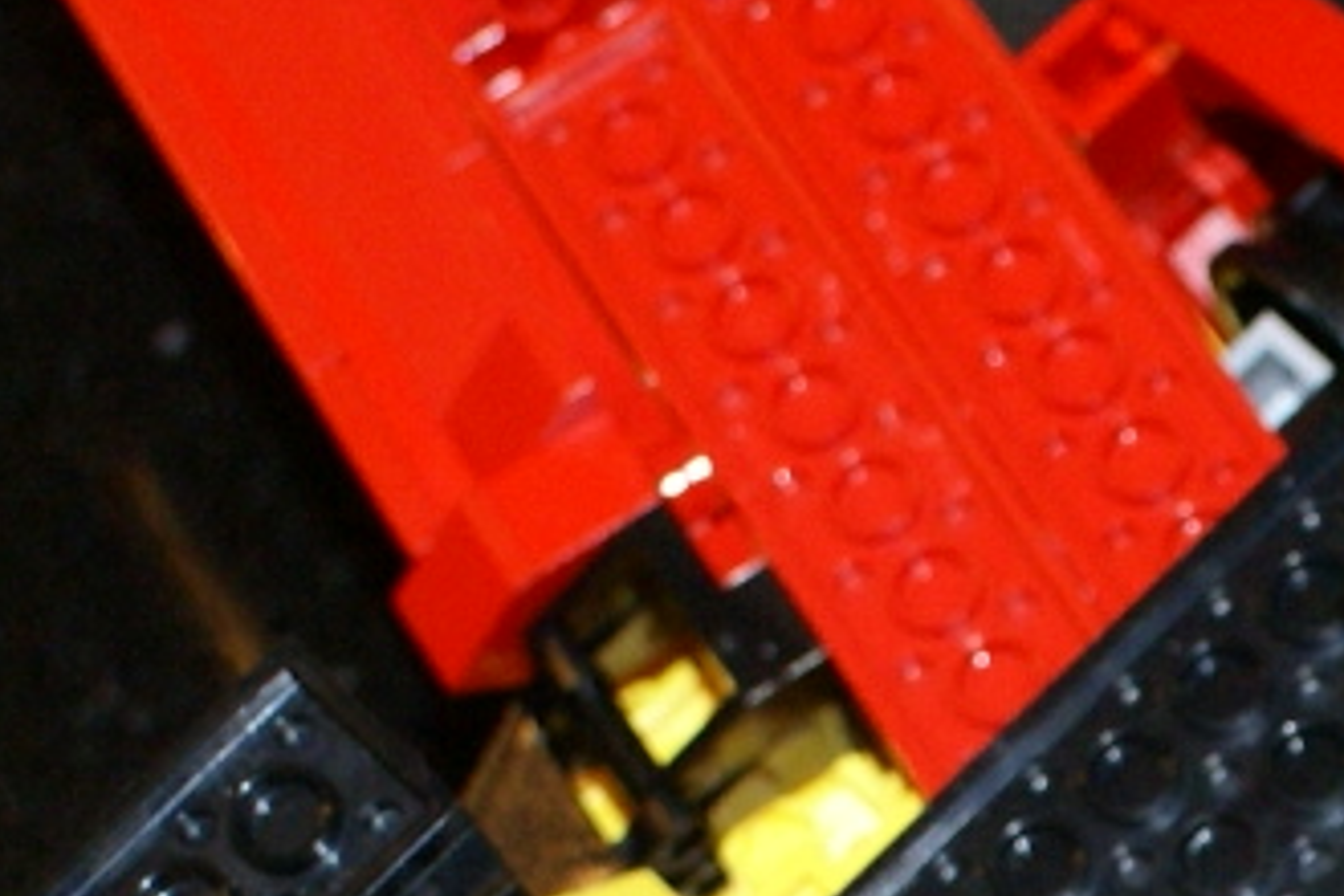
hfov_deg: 12.8
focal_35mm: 157
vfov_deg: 8.6
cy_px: 1197
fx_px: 5861
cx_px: 1478
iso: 400
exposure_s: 1/60
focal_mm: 18
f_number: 4
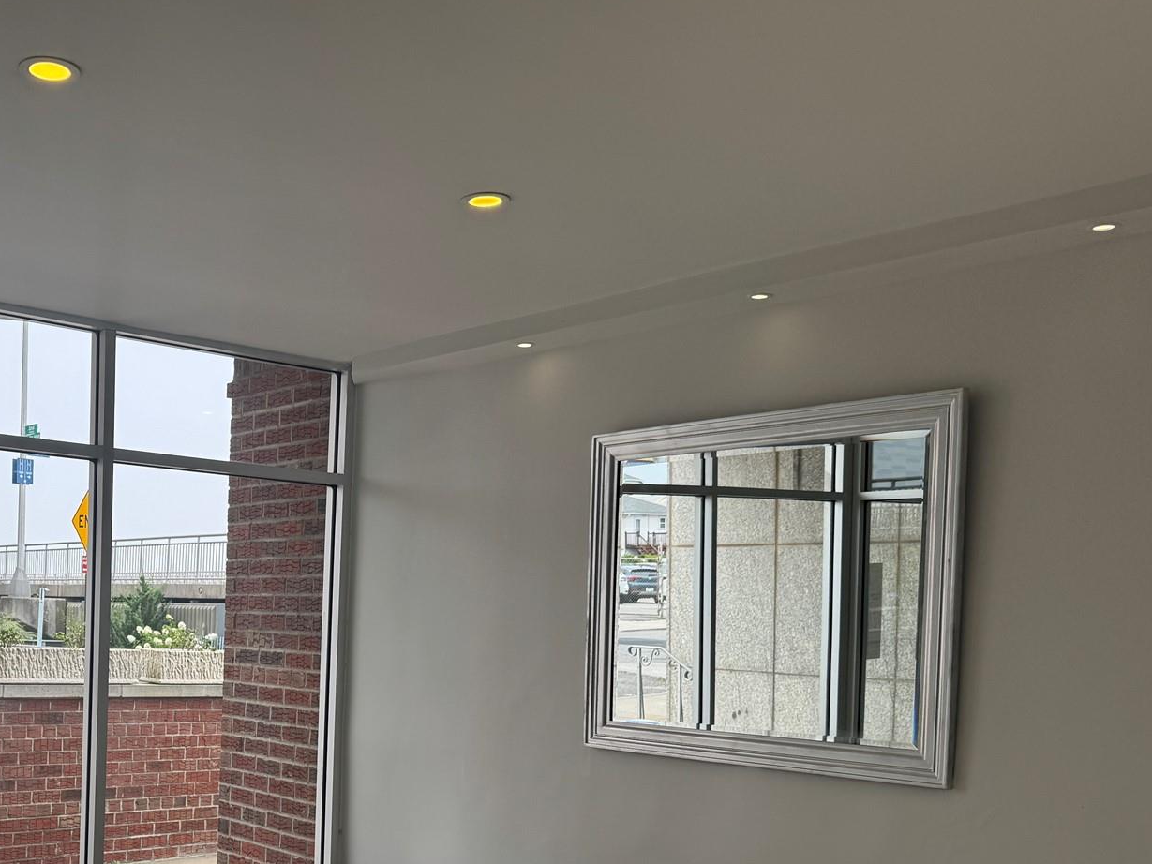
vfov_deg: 34.8
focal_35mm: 40
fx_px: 1331
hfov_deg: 44.7
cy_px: 693
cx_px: 245
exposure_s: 1/1366
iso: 80
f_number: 1.78
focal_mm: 6.76
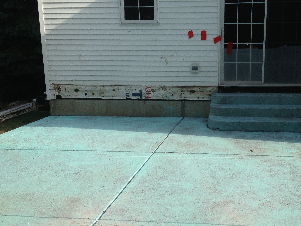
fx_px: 417
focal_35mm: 48
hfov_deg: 39.2
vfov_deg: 30.2
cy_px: 129
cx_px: 200
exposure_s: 1/913
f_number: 2.4
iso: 50
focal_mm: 4.28
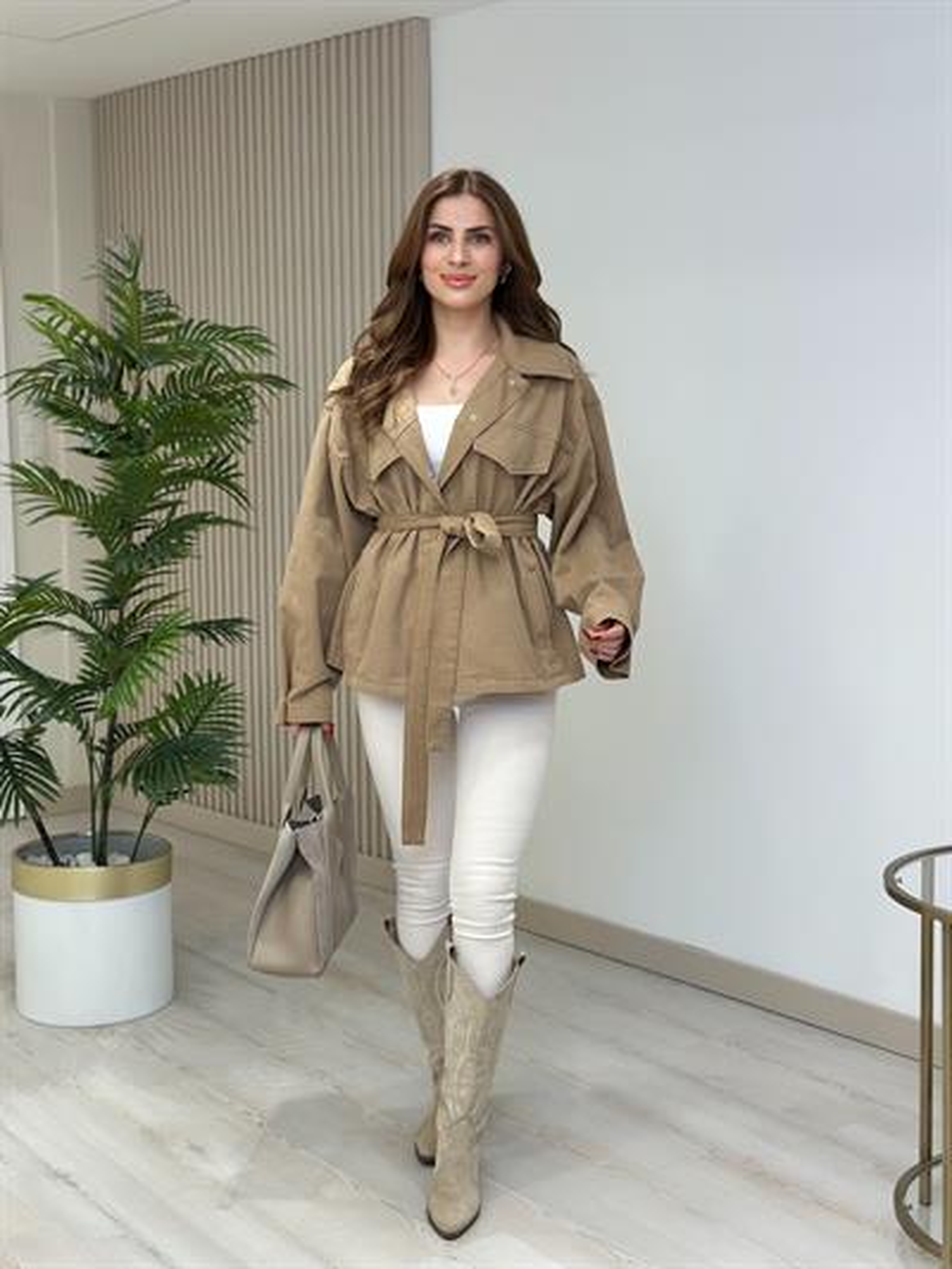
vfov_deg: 39.6
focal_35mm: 48
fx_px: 1759
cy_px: 634
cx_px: 476
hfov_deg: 30.3
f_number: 1.78
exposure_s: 1/233
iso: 80
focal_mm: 6.86
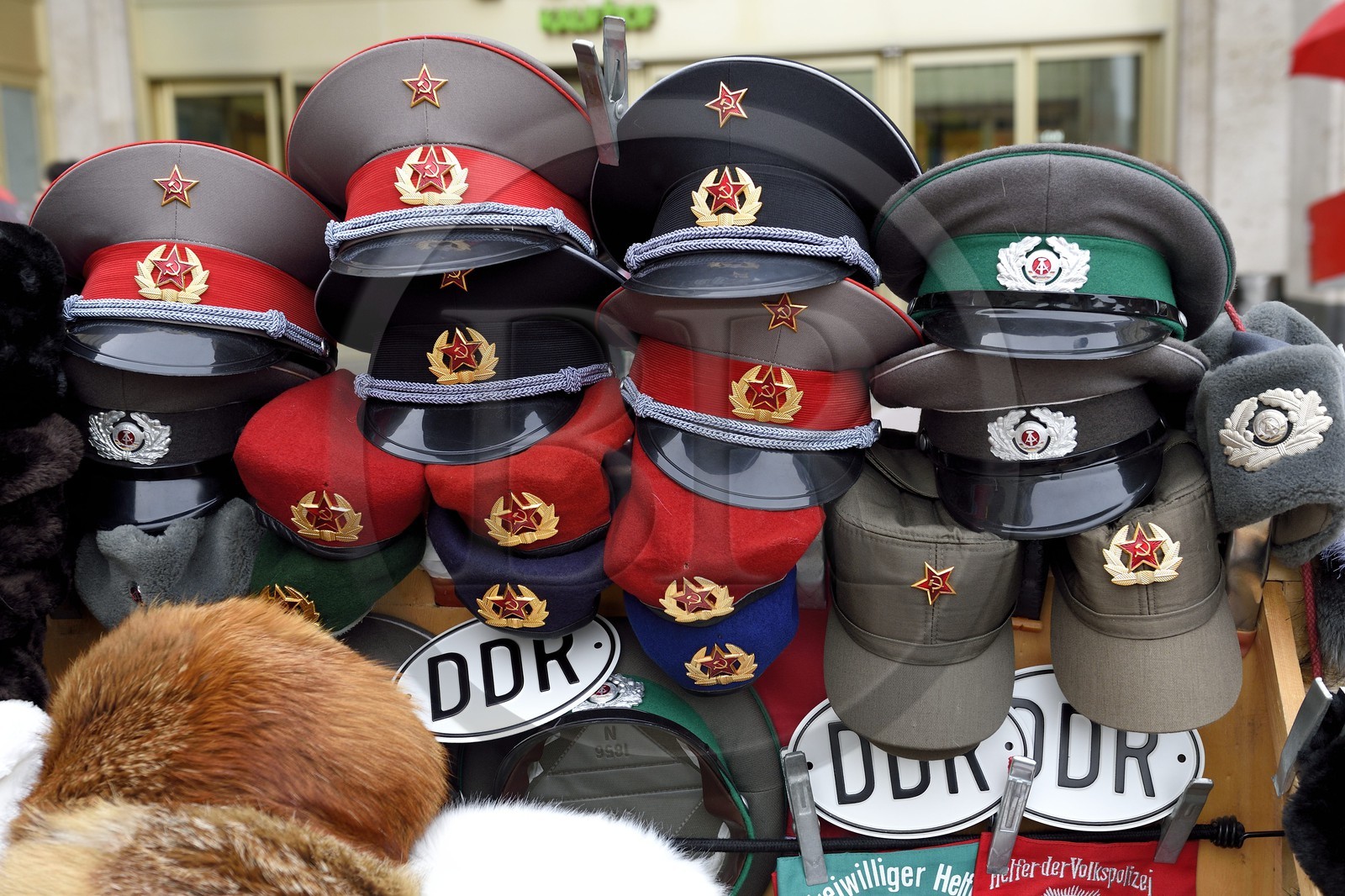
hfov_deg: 43.6
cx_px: 672
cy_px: 448
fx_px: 1681
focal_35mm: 45
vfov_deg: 29.9
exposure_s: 1/250
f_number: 5.6
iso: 400
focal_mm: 45
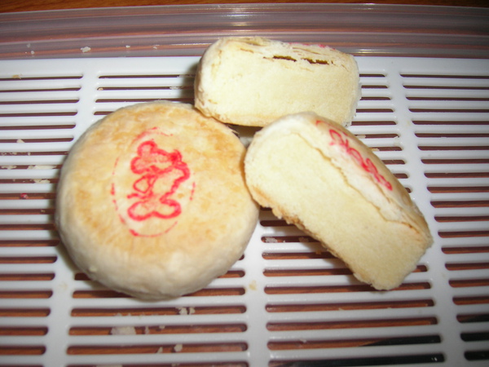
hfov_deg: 51.4
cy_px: 184
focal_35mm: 36
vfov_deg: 39.7
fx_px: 509
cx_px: 244
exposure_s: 1/60
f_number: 2.8
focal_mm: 60
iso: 100
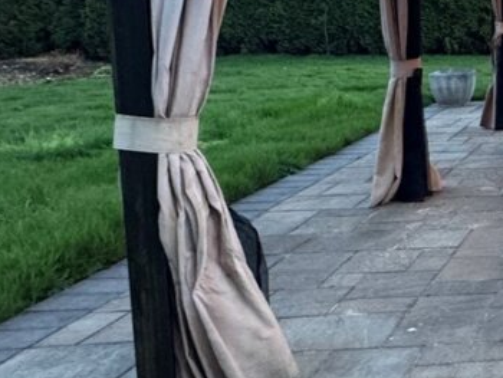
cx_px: 790
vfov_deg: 25.6
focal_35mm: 56
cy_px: 68
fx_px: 814
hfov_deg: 24.7
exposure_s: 1/60
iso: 400
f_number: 2.2
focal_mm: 2.22
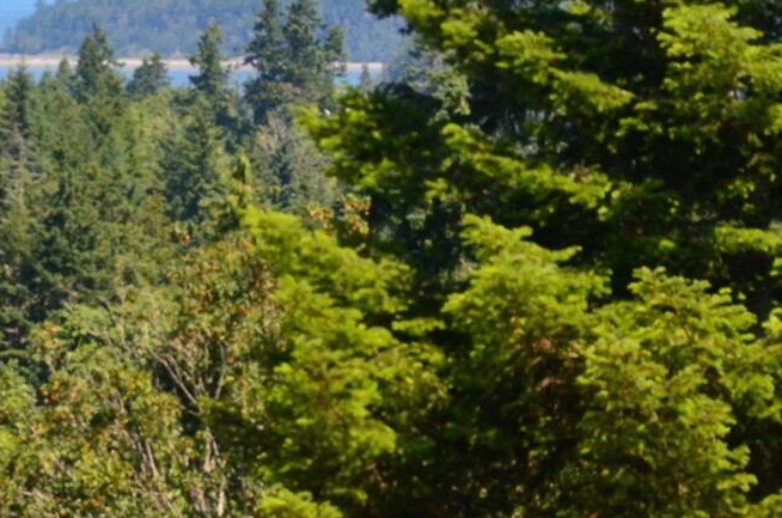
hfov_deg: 3.9
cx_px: 7
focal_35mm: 527
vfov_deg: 2.6
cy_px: -13
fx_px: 11429
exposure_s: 1/1250
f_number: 13
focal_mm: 135
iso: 1600
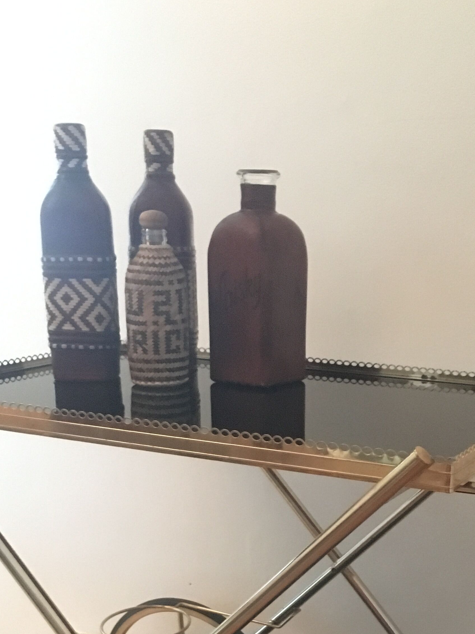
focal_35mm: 52
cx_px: 317
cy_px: 540
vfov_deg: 35.2
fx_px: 952
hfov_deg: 27.9
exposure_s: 1/17
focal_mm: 4.15
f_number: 2.2
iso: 1000
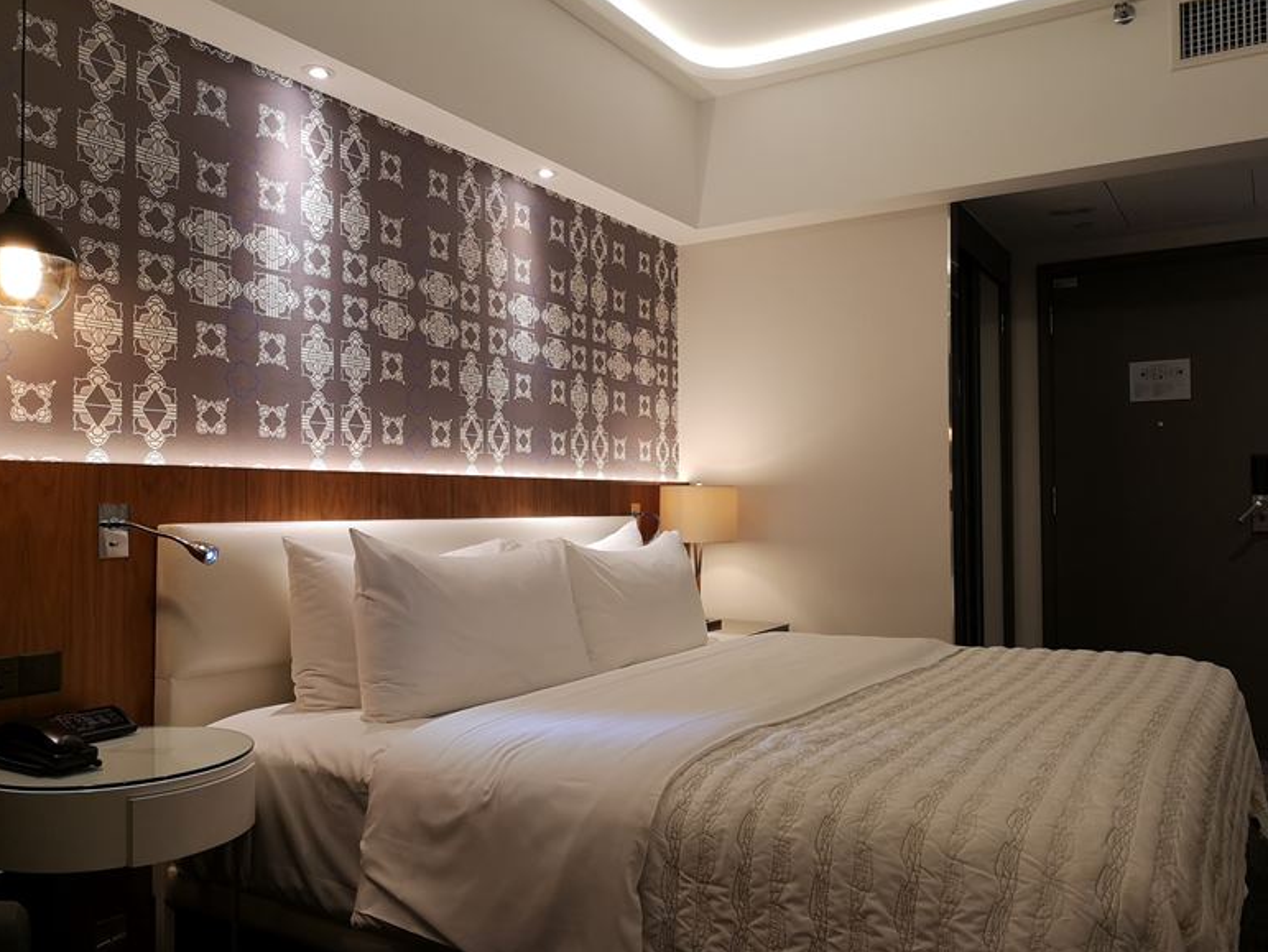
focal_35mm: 28
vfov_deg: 49.8
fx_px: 1026
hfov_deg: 63.4
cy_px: 478
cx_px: 650
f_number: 1.8
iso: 125
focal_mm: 3.95
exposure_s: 1/50
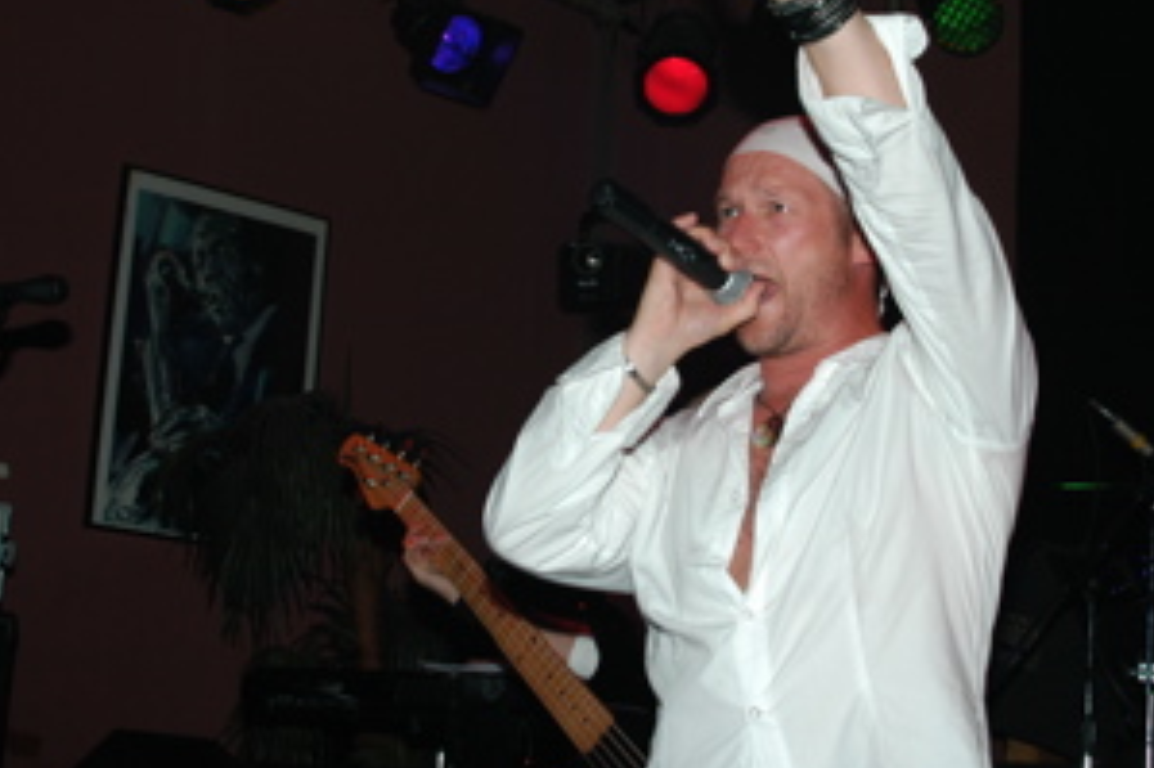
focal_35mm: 63
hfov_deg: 31.8
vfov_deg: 21.5
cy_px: 284
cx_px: 670
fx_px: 2018
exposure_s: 1/100
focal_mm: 28
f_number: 5.6
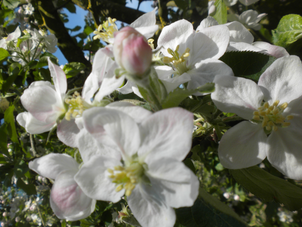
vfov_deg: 32.9
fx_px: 384
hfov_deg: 42.9
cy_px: 119
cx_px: 135
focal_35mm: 44
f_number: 10
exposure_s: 1/119
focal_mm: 6.6
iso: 64
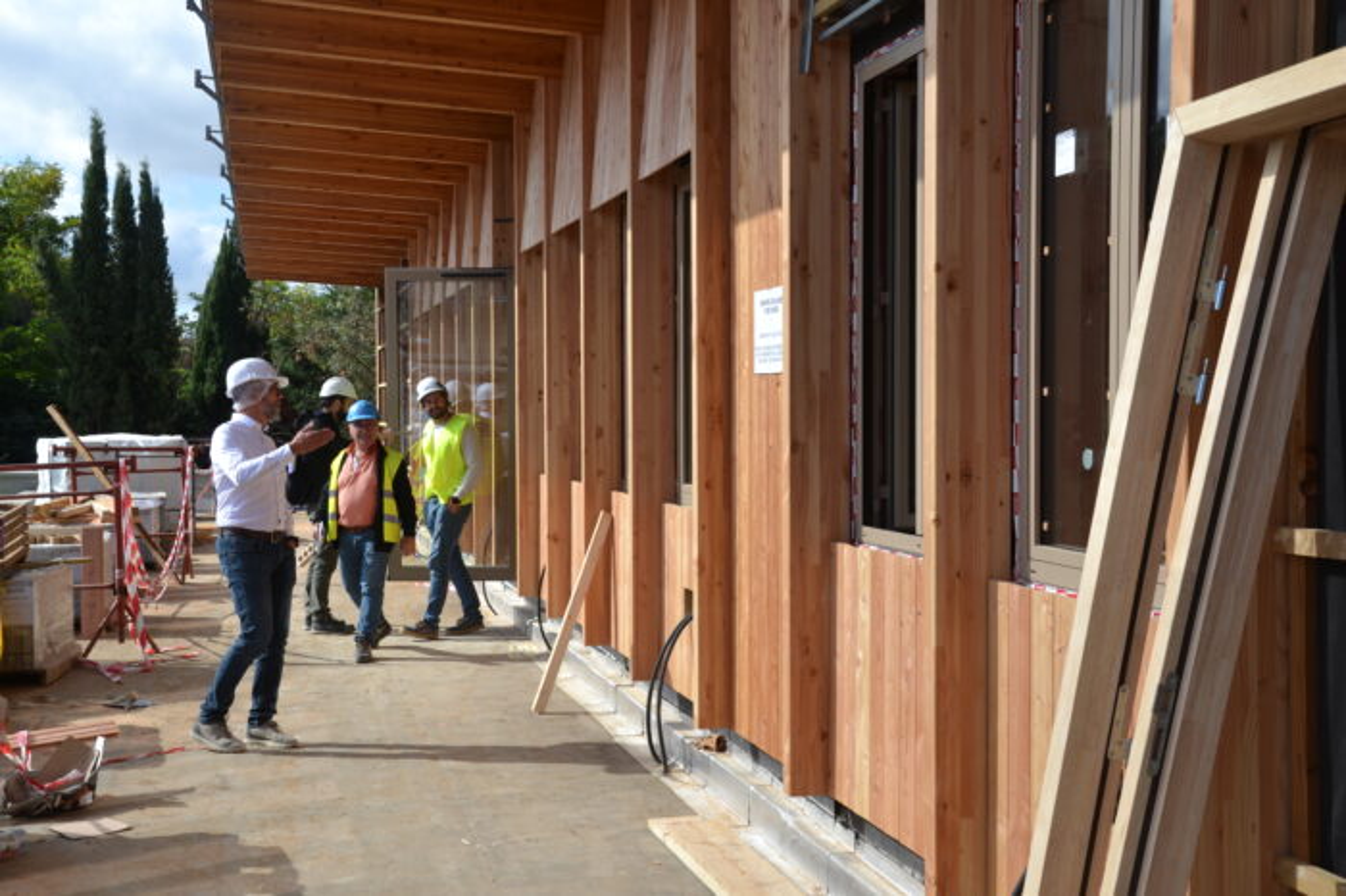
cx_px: 673
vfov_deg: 29.8
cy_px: 448
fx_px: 1682
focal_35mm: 45
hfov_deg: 43.6
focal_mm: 30
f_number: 7.1
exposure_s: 1/200
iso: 100
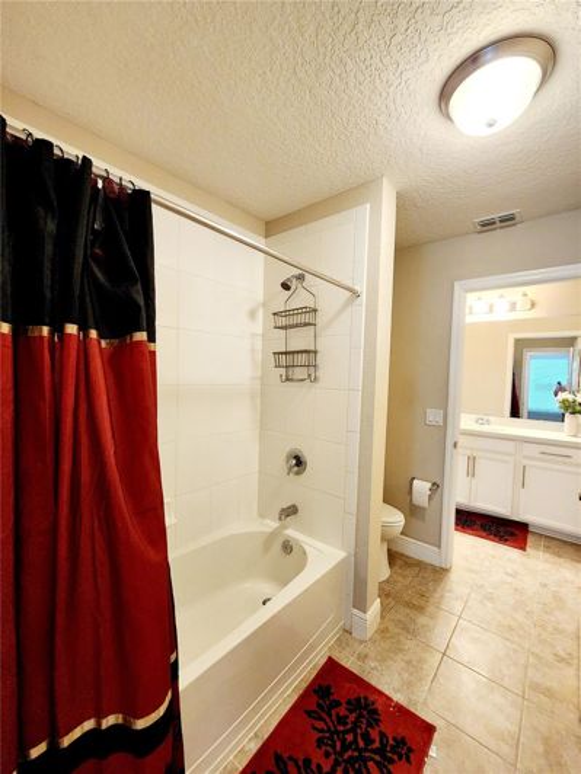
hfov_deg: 89.9
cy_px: 387
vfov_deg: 106.2
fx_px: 291
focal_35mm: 13
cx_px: 290
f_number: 2.2
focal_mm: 2.2
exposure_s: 1/60.2
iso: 320
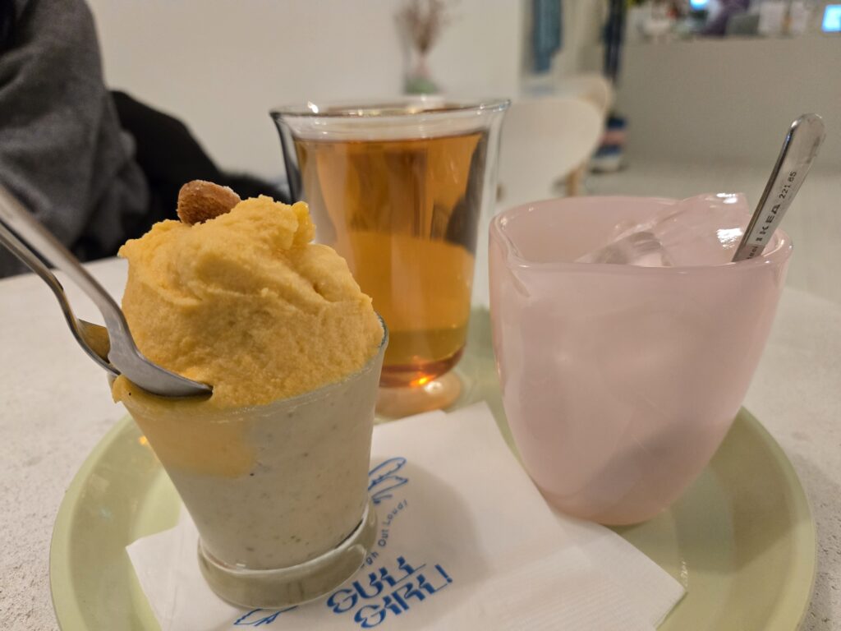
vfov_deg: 58.9
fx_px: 559
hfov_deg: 73.9
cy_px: 316
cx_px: 420
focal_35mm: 23
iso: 640
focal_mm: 5.4
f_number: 1.8
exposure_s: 1/120
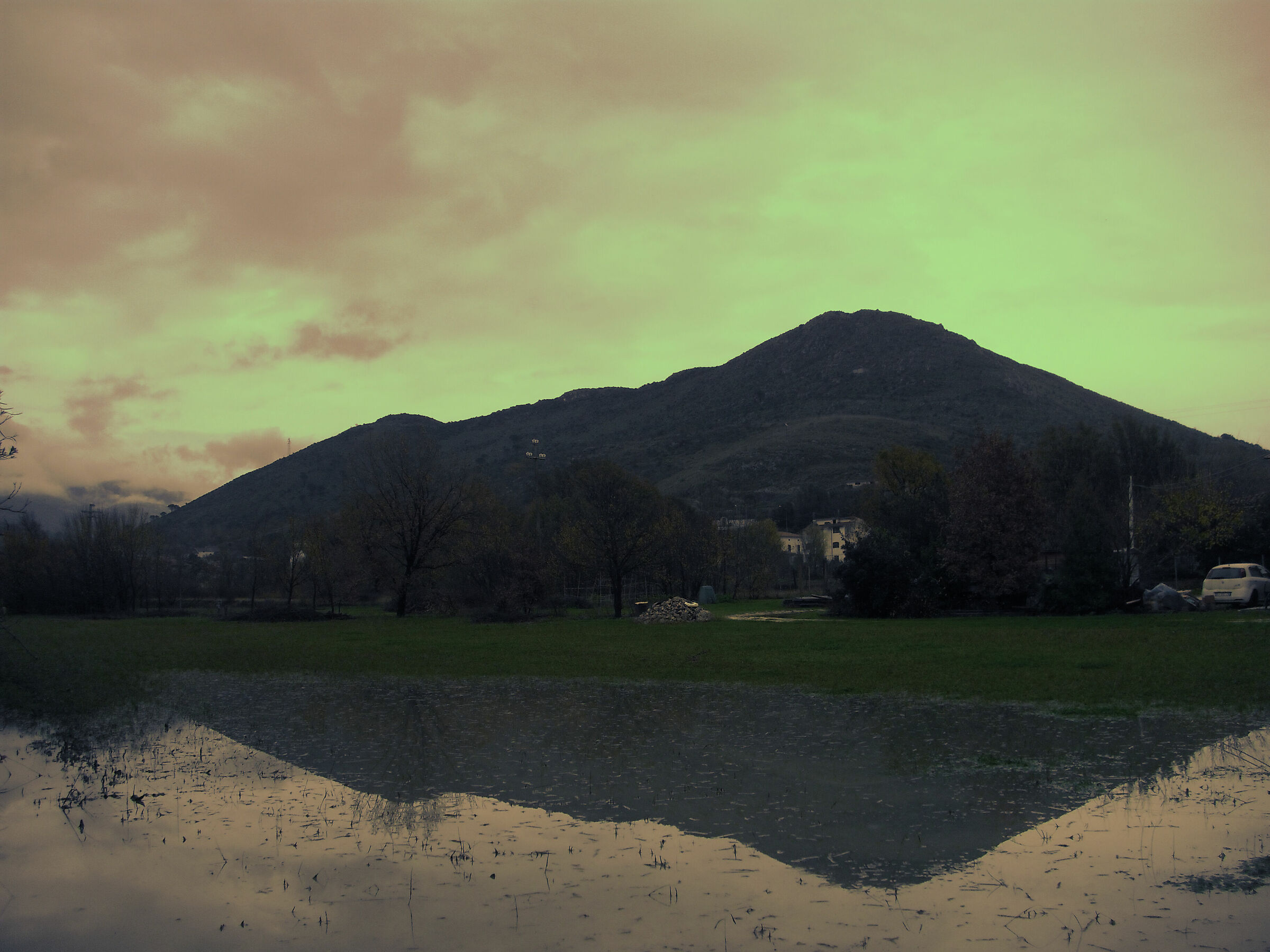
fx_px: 1394
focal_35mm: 38
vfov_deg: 37.7
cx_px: 635
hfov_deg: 49.0
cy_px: 476
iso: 100
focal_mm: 6.2
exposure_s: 1/400
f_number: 2.8
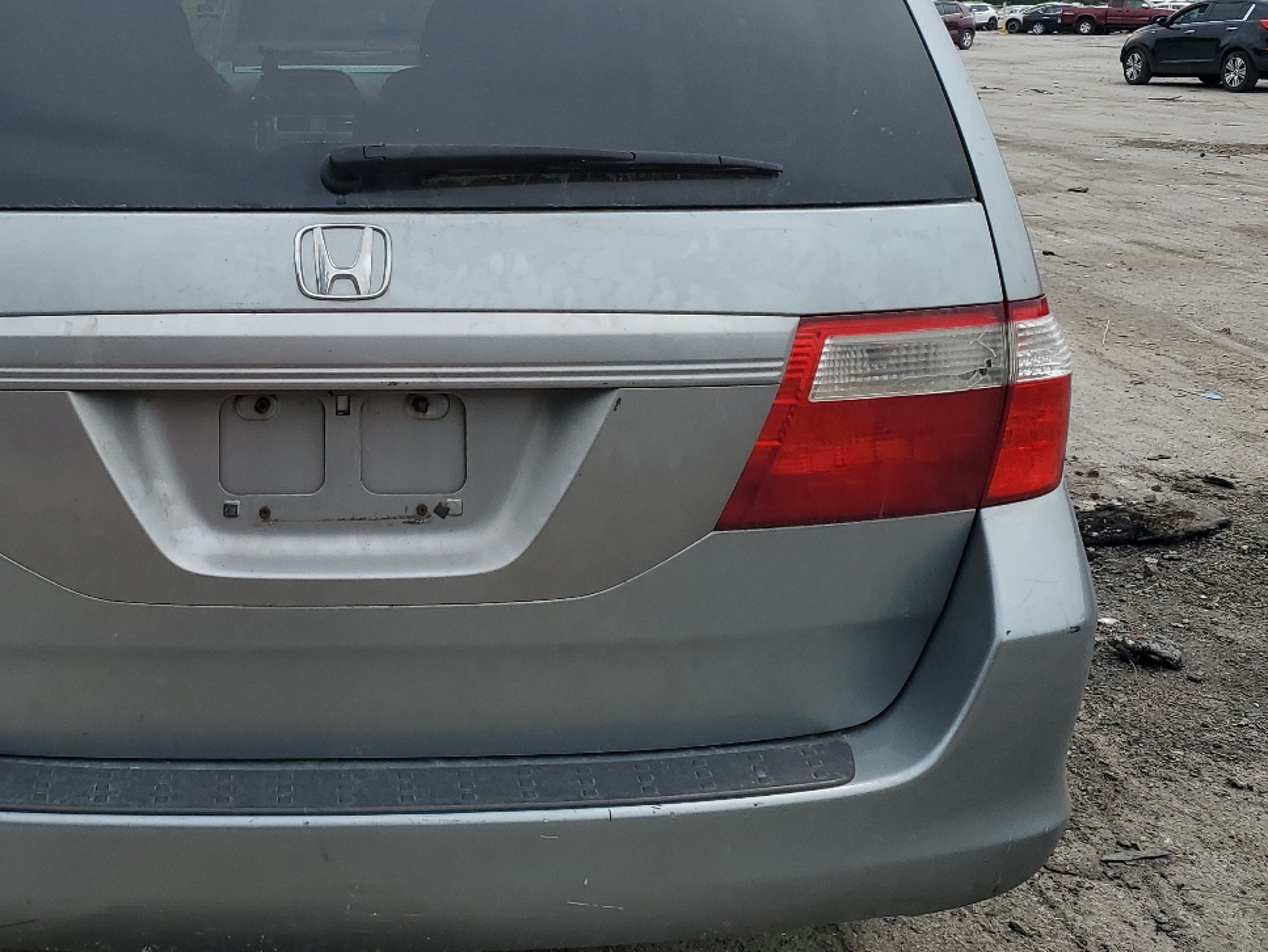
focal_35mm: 43
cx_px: 309
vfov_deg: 33.3
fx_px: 1576
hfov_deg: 42.4
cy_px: 320
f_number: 1.5
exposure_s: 1/3333
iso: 50
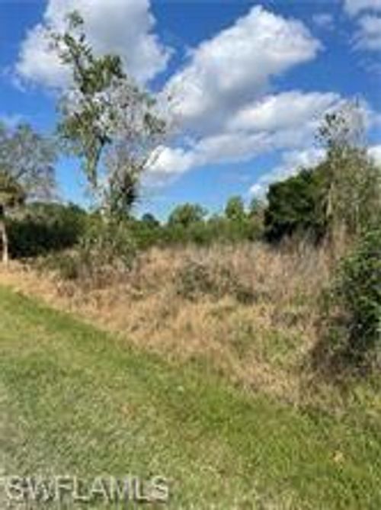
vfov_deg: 67.4
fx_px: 382
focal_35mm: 26
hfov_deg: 53.0
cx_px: 190
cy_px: 255
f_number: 1.6
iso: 32
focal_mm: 4.2
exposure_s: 1/4292
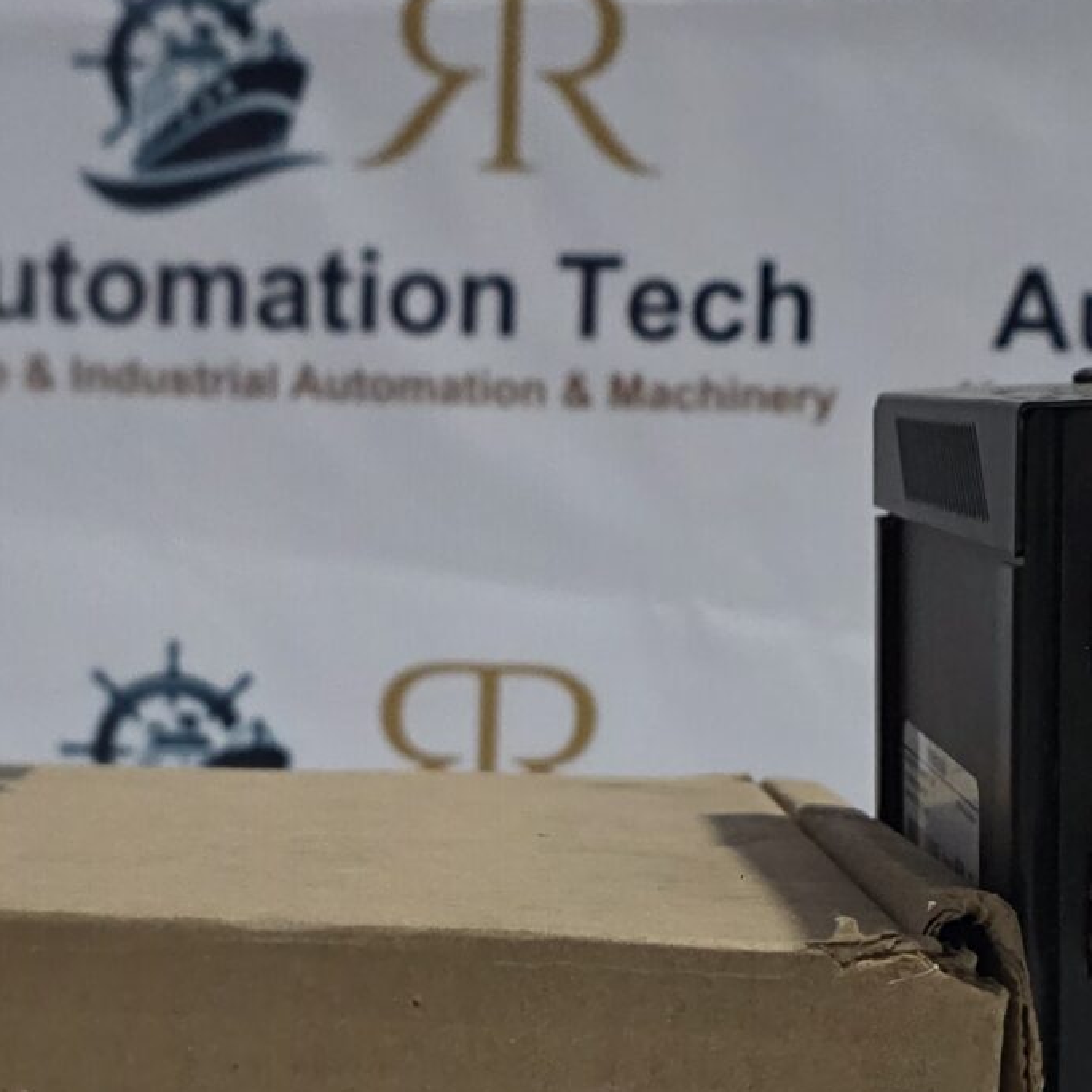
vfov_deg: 22.4
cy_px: 907
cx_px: 328
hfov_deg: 22.6
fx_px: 2712
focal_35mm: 76
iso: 320
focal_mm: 6.3
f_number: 1.7
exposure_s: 1/100
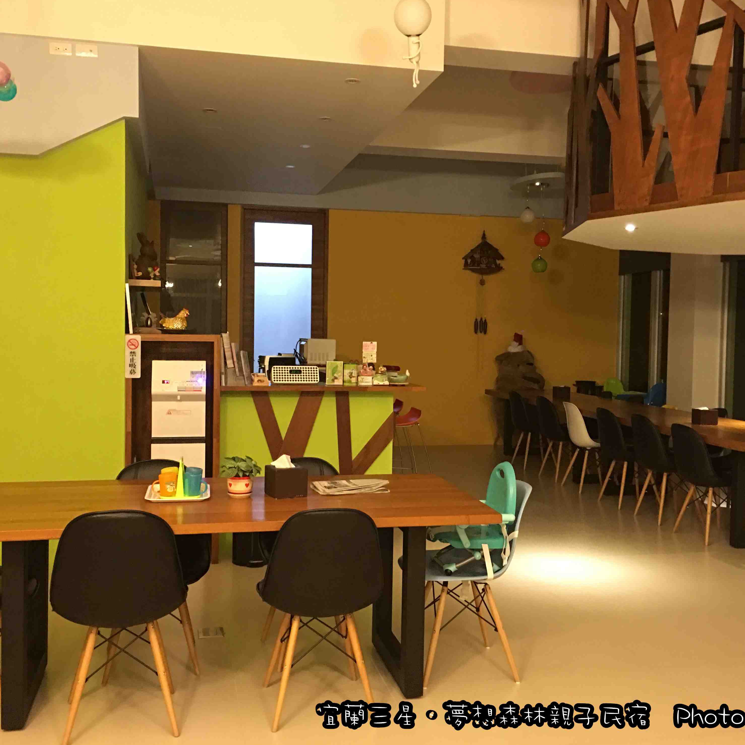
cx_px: 375
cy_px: 371
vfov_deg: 47.2
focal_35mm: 35
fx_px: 852
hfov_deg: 47.2
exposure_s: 1/4
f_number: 2.2
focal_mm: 4.15
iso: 80
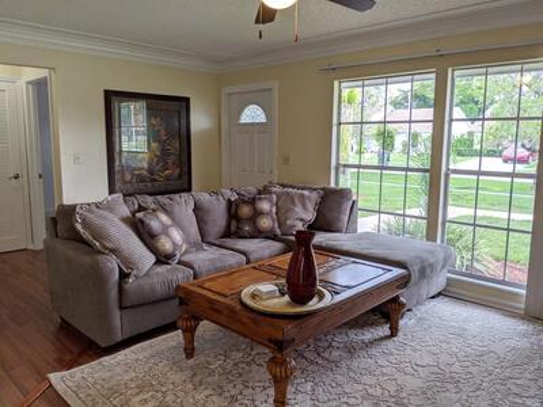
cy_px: 204
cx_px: 272
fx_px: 424
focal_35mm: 27
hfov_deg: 65.3
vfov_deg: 51.4
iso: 48
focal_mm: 4.44
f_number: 1.8
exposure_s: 1/126
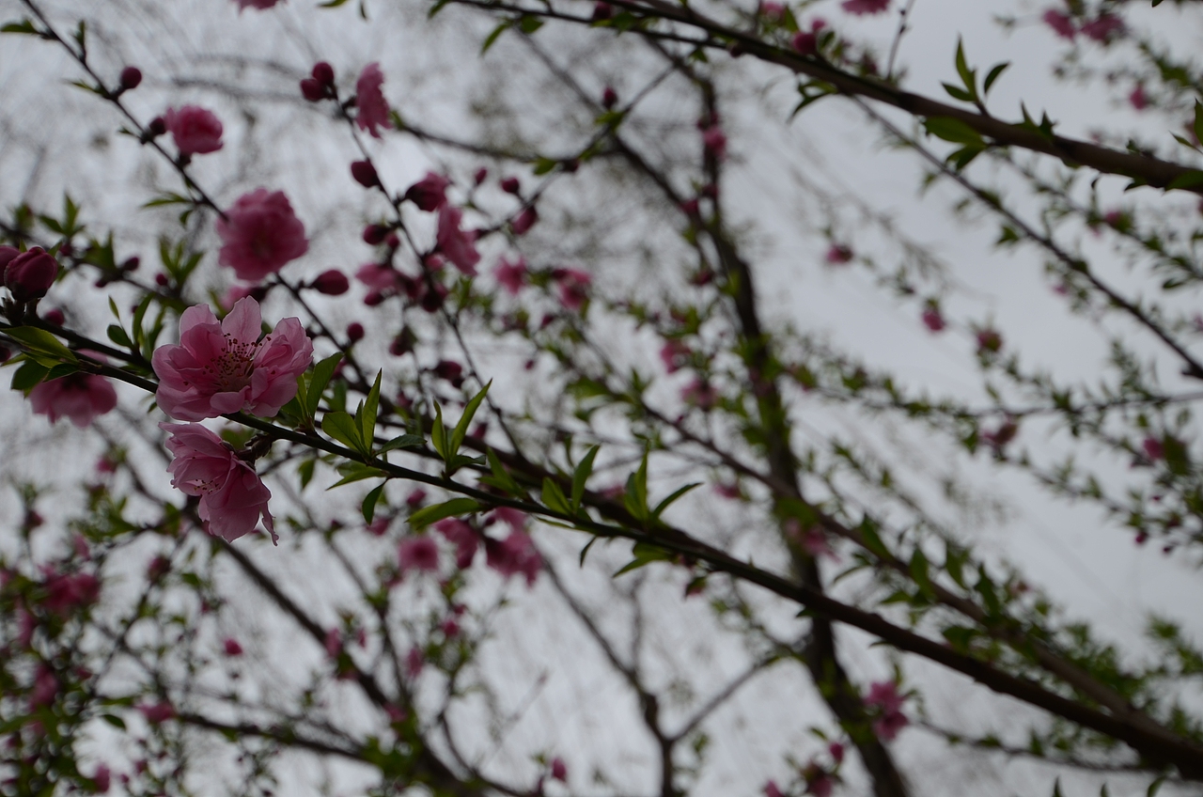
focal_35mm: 36
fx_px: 1201
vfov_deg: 36.7
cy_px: 398
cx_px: 602
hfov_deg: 53.2
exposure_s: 1/500
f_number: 4.5
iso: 100
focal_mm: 24
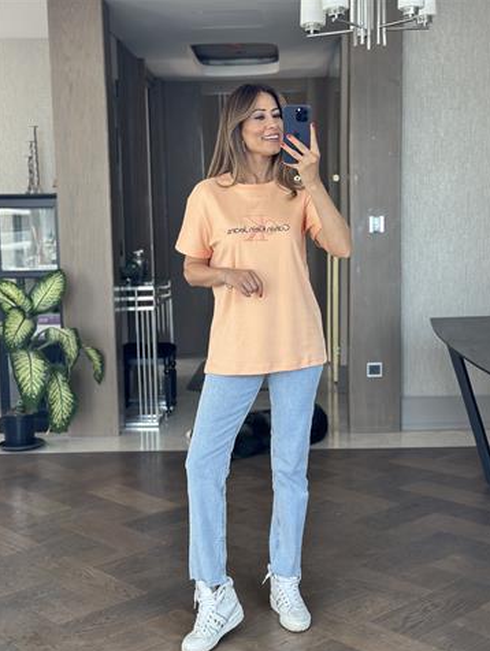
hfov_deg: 28.6
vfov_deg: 37.4
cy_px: 345
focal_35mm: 51
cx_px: 255
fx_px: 961
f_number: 1.78
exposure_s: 1/75
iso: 125
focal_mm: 6.86
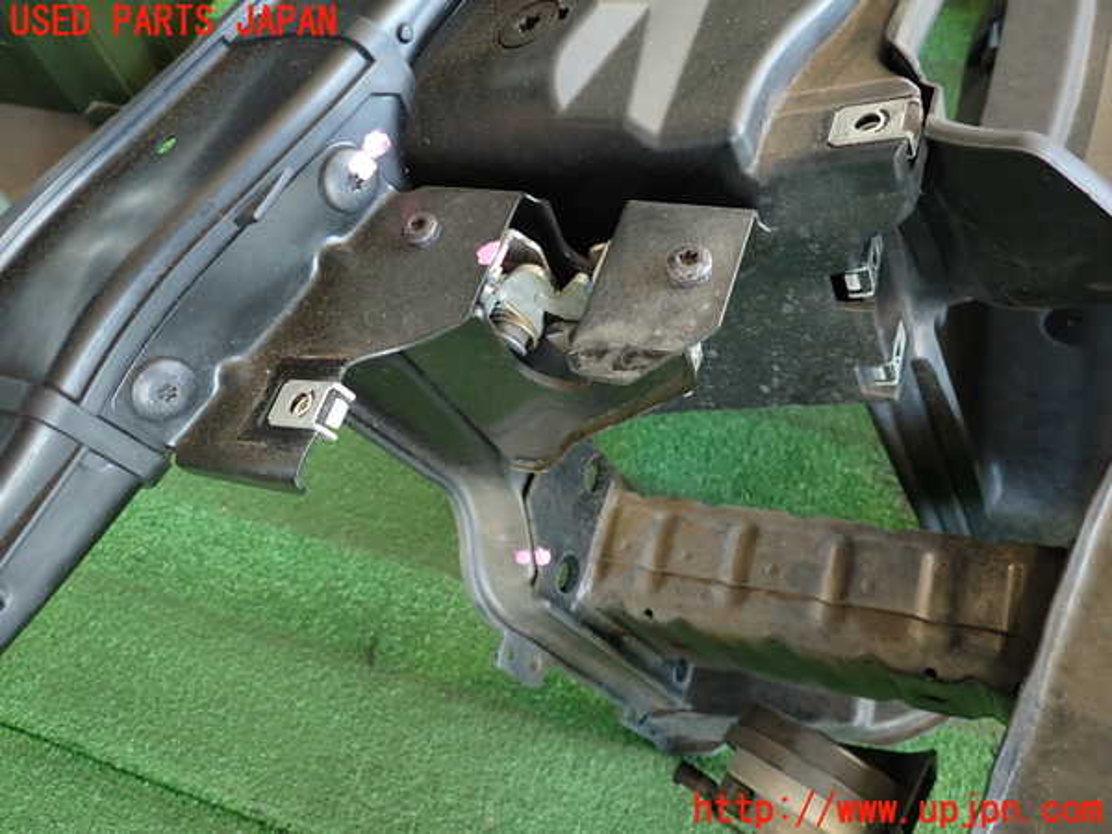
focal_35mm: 25
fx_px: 803
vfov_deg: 54.9
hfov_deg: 69.4
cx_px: 556
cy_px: 417
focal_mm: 4.5
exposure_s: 1/40
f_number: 2
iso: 200
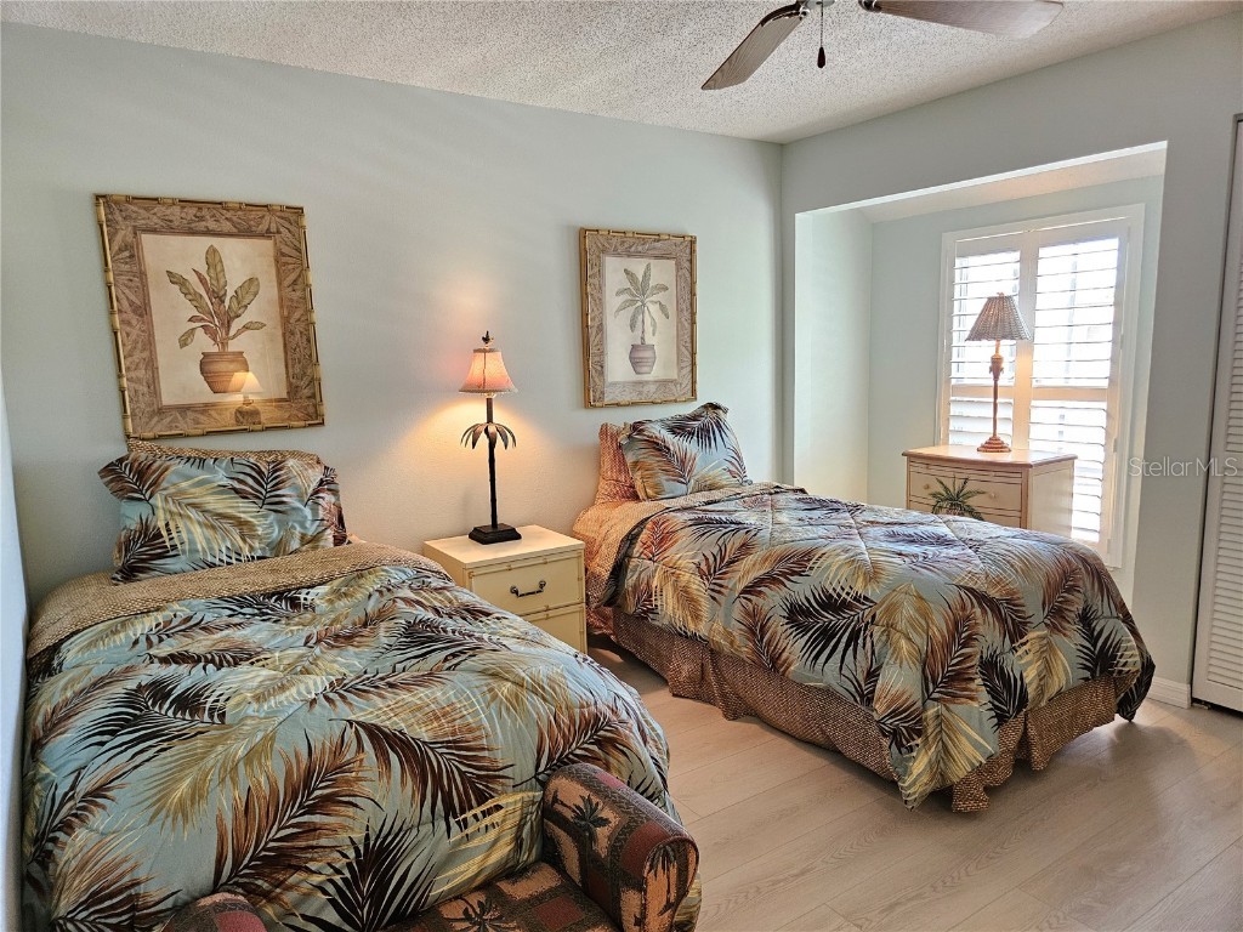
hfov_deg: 73.9
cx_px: 622
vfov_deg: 58.9
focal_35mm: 23
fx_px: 826
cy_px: 466
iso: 500
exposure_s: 1/120
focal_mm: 5.4
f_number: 1.8
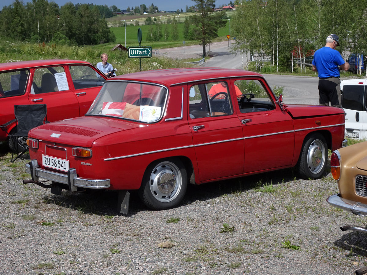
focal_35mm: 68
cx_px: 184
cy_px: 138
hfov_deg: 28.6
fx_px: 721
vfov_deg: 21.6
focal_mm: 11.66
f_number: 4.5
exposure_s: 1/640
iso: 80
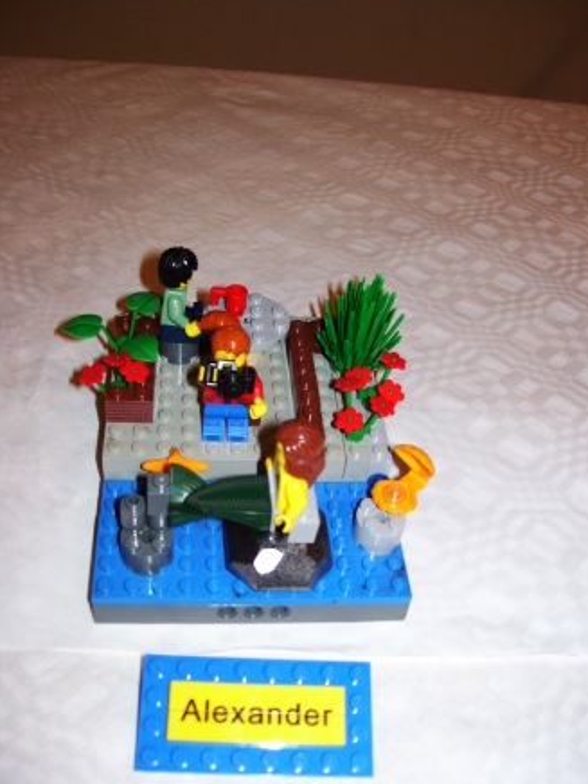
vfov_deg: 50.1
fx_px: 838
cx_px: 298
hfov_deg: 38.7
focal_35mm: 37
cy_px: 383
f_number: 2.7
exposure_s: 1/60
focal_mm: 6
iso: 80
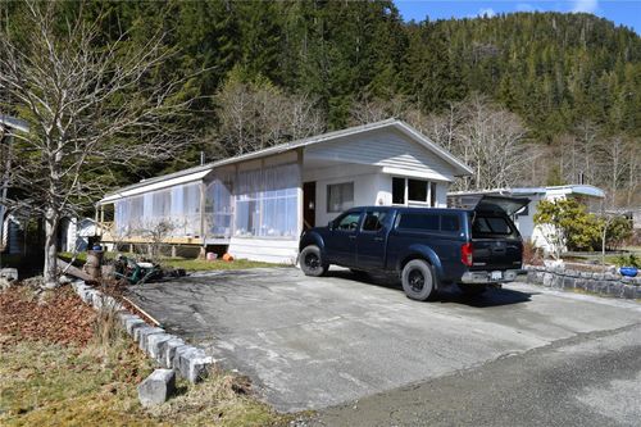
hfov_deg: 67.4
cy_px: 214
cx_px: 320
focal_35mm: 27
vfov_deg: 47.9
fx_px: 481
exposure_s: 1/400
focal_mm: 18
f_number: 10
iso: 200
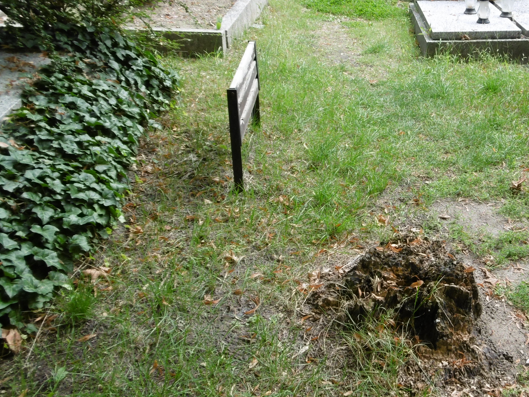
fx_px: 611
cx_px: 408
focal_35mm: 40
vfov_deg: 35.9
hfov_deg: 44.9
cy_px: 185
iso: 100
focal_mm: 4.3
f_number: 3.1
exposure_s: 1/200
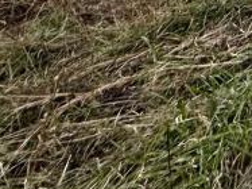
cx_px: 621
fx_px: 524
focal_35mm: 72
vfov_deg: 14.7
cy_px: -238
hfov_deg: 14.7
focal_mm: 2.22
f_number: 2.2
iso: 50
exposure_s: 1/99
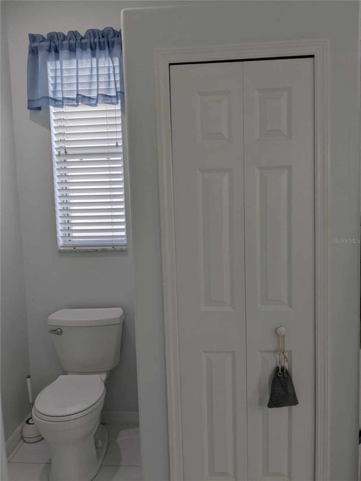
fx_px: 375
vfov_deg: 65.3
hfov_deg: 51.4
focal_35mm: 27
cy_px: 240
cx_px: 180
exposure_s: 1/164
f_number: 1.73
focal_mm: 4.38
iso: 41
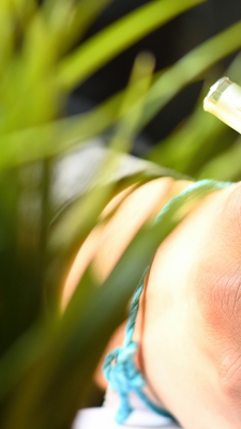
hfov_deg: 2.1
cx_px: 927
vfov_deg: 3.7
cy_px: 303
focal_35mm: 582
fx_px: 6624
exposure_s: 1/500
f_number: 2.8
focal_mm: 105
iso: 250
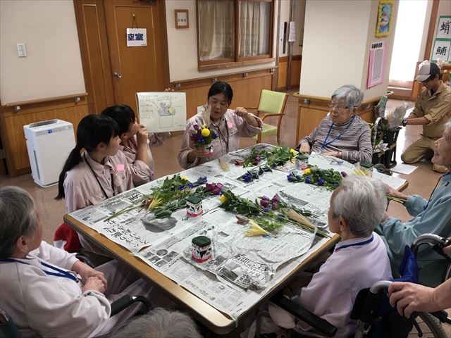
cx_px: 226
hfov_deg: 61.7
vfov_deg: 48.2
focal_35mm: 29
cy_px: 169
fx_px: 378
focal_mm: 4.15
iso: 32
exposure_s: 1/30
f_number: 2.2
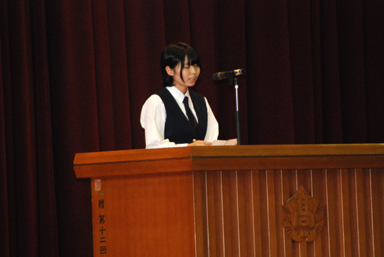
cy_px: 128
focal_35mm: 450
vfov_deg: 3.1
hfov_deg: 4.6
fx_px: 4807
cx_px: 192
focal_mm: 300
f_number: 6.3
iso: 1600
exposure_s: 1/60
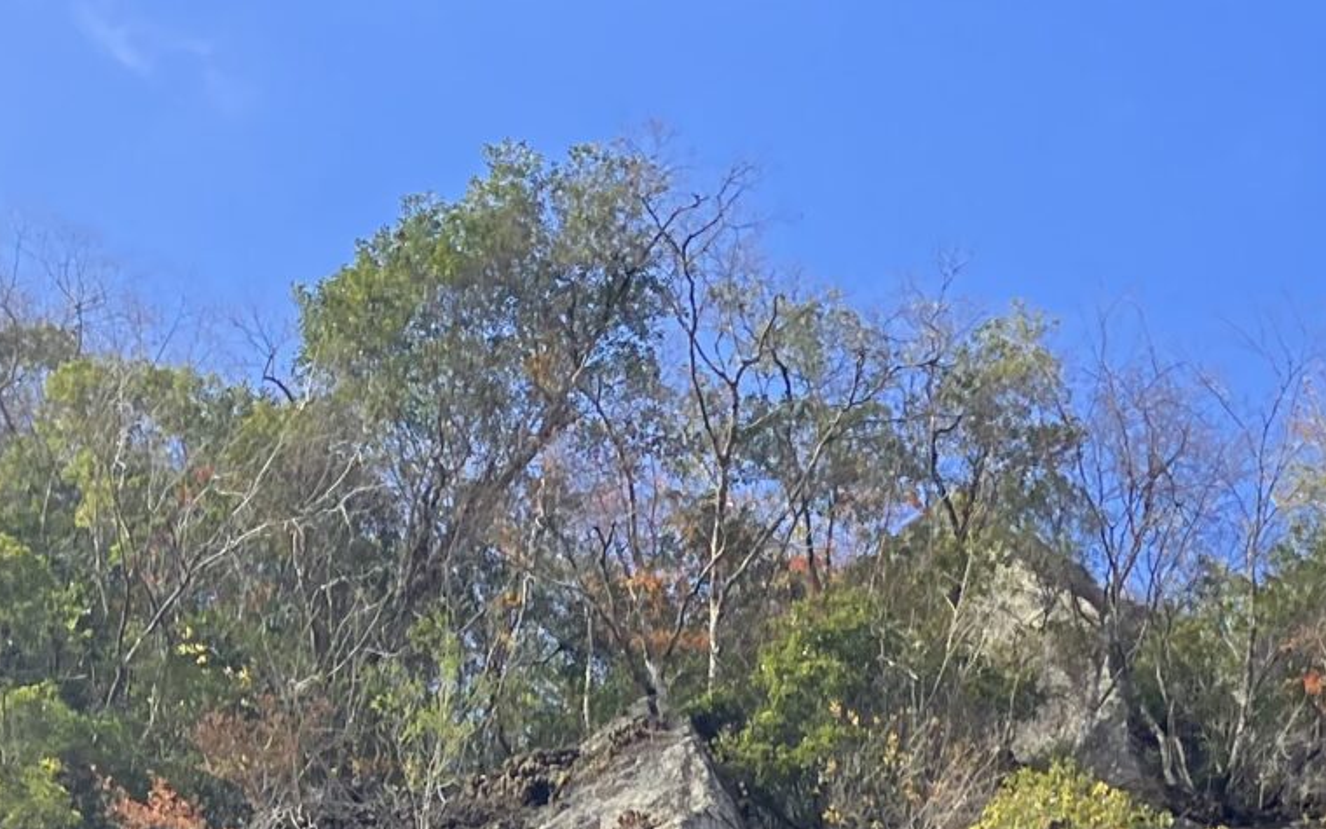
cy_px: 1588
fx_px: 3614
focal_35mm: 100
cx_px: 857
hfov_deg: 20.7
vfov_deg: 11.9
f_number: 1.8
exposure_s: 1/362
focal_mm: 3.99
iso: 32
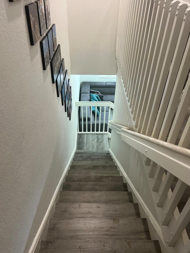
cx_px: 91
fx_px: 205
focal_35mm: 28
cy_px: 125
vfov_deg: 63.4
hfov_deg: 49.7
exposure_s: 1/60
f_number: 1.5
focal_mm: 5.7
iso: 250
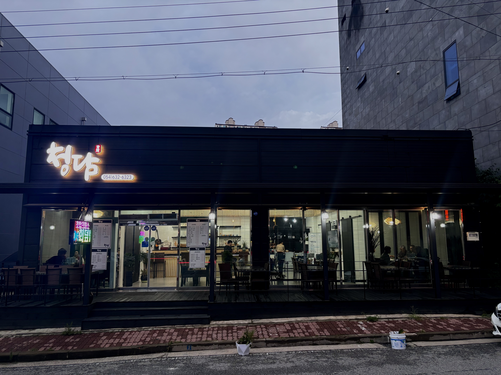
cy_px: 188
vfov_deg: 53.1
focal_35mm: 26
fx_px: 376
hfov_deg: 67.3
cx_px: 250
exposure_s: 1/60
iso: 160
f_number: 1.6
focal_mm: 5.96
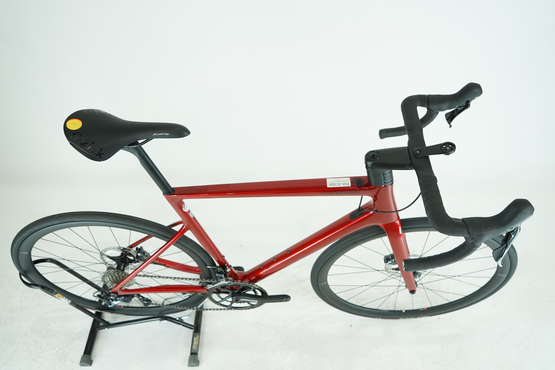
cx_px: 278
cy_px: 185
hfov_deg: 65.5
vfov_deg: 46.4
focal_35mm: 28
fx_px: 432
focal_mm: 28
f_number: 5.6
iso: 1600
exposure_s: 1/200
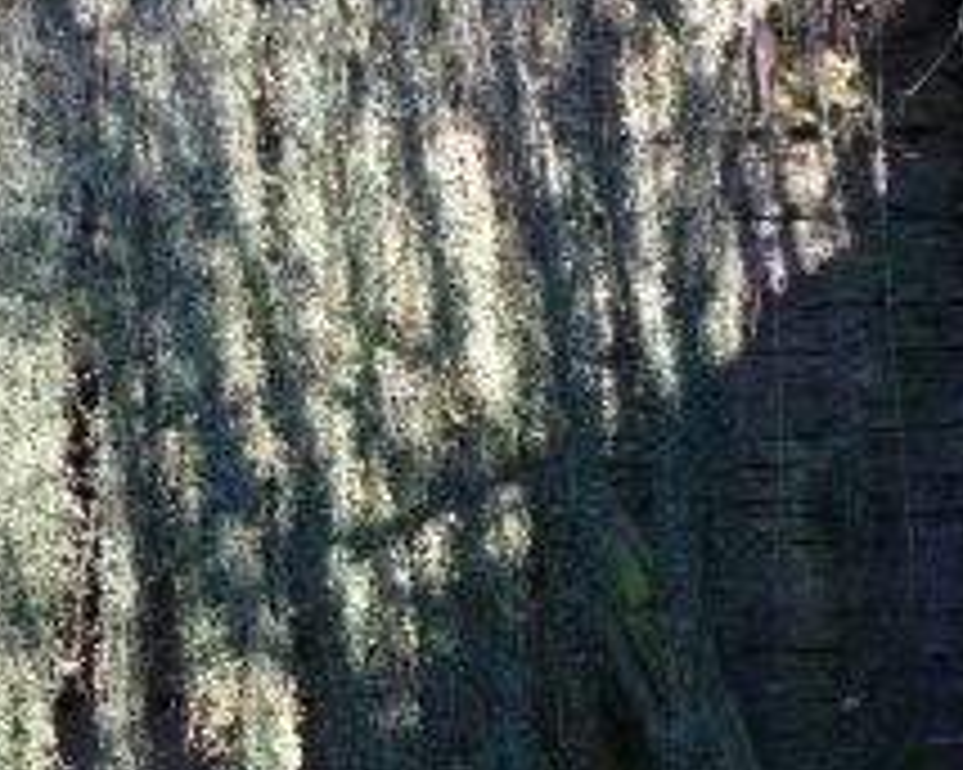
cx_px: 184
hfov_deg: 26.6
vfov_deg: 21.6
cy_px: 617
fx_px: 1994
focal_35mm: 70
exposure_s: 1/30
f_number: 3.3
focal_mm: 5.2
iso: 100
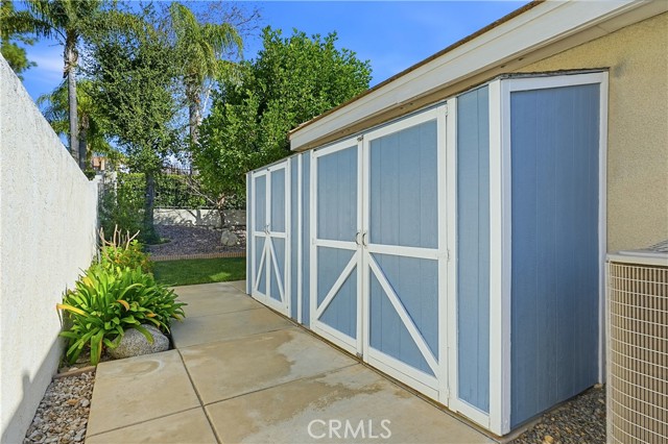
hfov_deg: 90.0
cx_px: 334
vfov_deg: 67.3
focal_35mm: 18
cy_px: 222
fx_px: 334
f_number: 5
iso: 400
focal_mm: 12
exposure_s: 1/6400
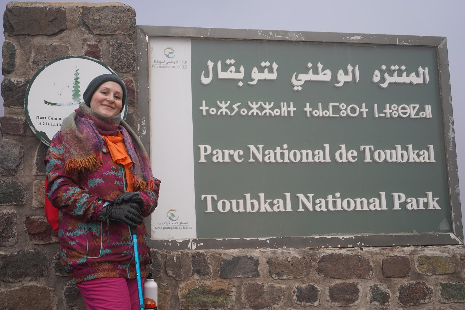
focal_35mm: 57
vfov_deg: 23.8
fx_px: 736
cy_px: 155
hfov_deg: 35.1
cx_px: 232
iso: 200
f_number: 4
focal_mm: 57
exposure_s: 1/160
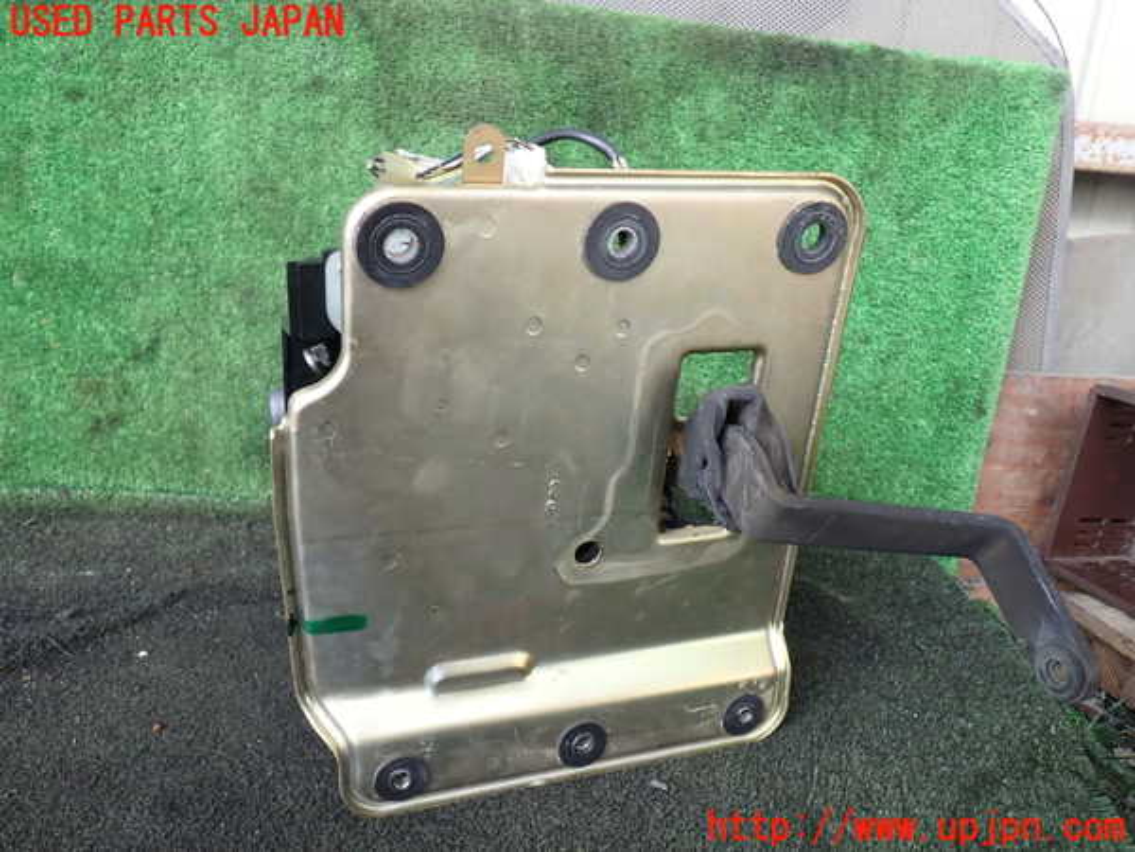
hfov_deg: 60.0
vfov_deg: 46.8
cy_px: 426
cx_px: 568
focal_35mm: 30
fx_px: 984
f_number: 2.3
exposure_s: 1/60
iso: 160
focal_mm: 5.4
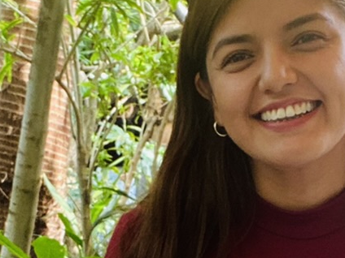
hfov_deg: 17.7
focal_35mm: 111
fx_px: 1106
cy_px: 339
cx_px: 172
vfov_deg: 12.9
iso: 100
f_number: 2.2
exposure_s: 1/60
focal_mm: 2.71
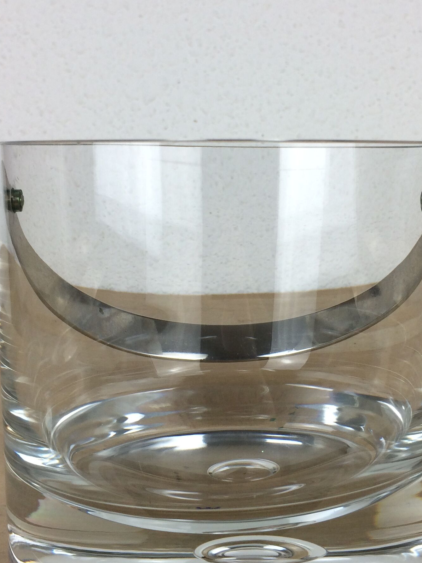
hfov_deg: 27.5
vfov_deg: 36.2
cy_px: 306
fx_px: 862
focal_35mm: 53
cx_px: 235
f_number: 2.2
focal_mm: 4.15
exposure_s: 1/100
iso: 50
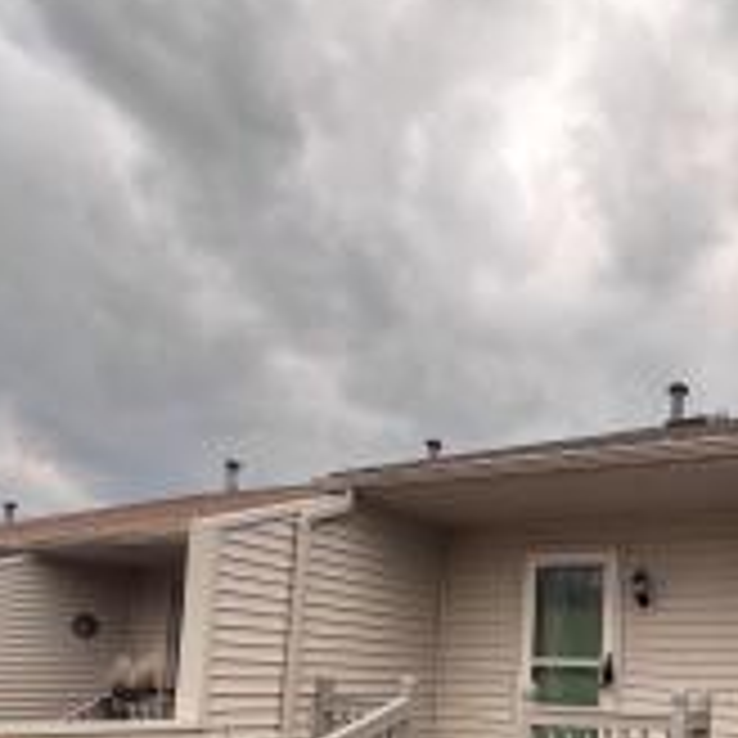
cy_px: 644
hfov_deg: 51.9
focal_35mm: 28
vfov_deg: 51.6
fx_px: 675
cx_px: 634
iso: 32
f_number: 1.8
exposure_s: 1/202
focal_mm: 1.57
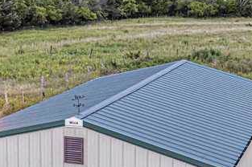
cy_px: 25
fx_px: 629
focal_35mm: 90
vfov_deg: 15.0
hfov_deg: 22.6
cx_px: 152
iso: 360
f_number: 2.8
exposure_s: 1/15
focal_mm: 8.38
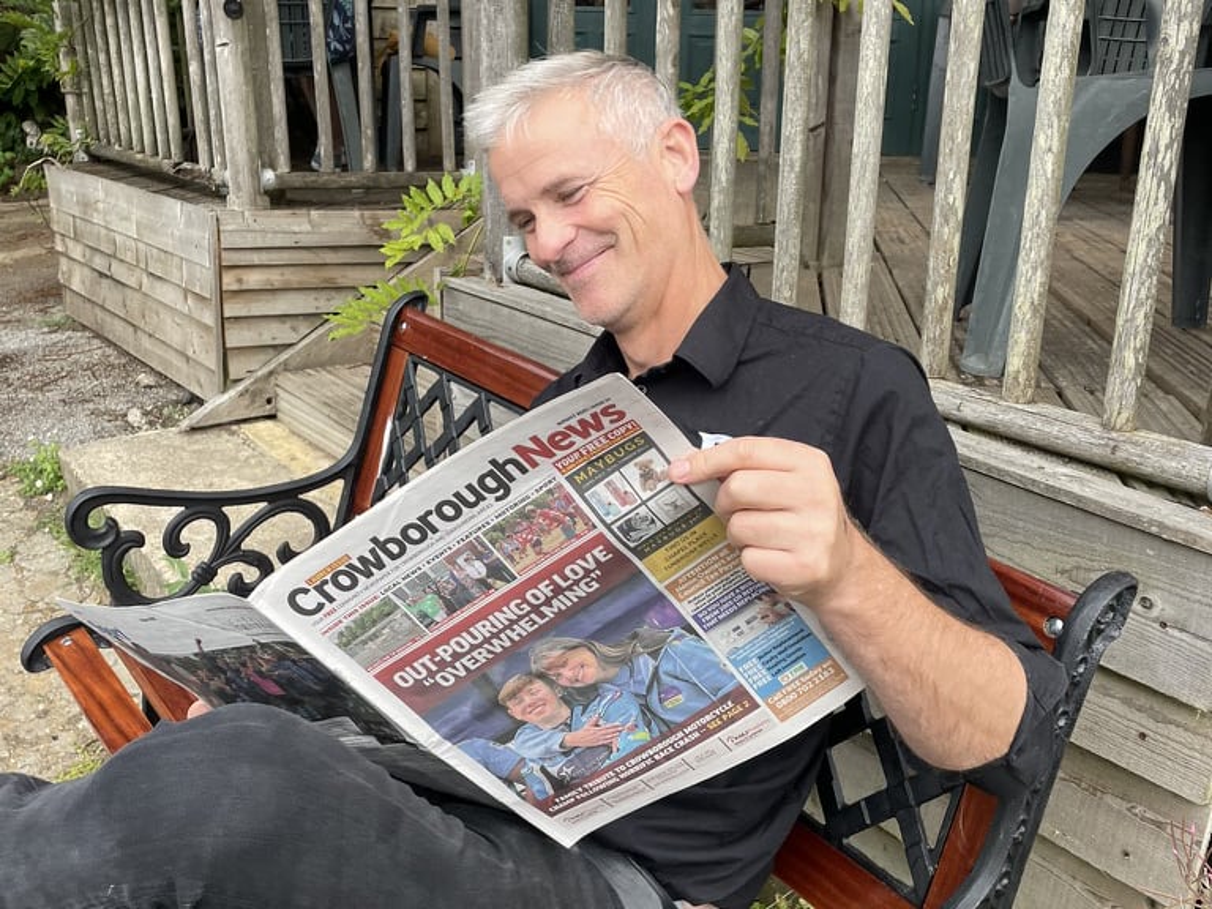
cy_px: 454
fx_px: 910
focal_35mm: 26
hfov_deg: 67.3
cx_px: 606
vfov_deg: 53.1
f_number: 1.6
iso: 32
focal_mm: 4.2
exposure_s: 1/1366
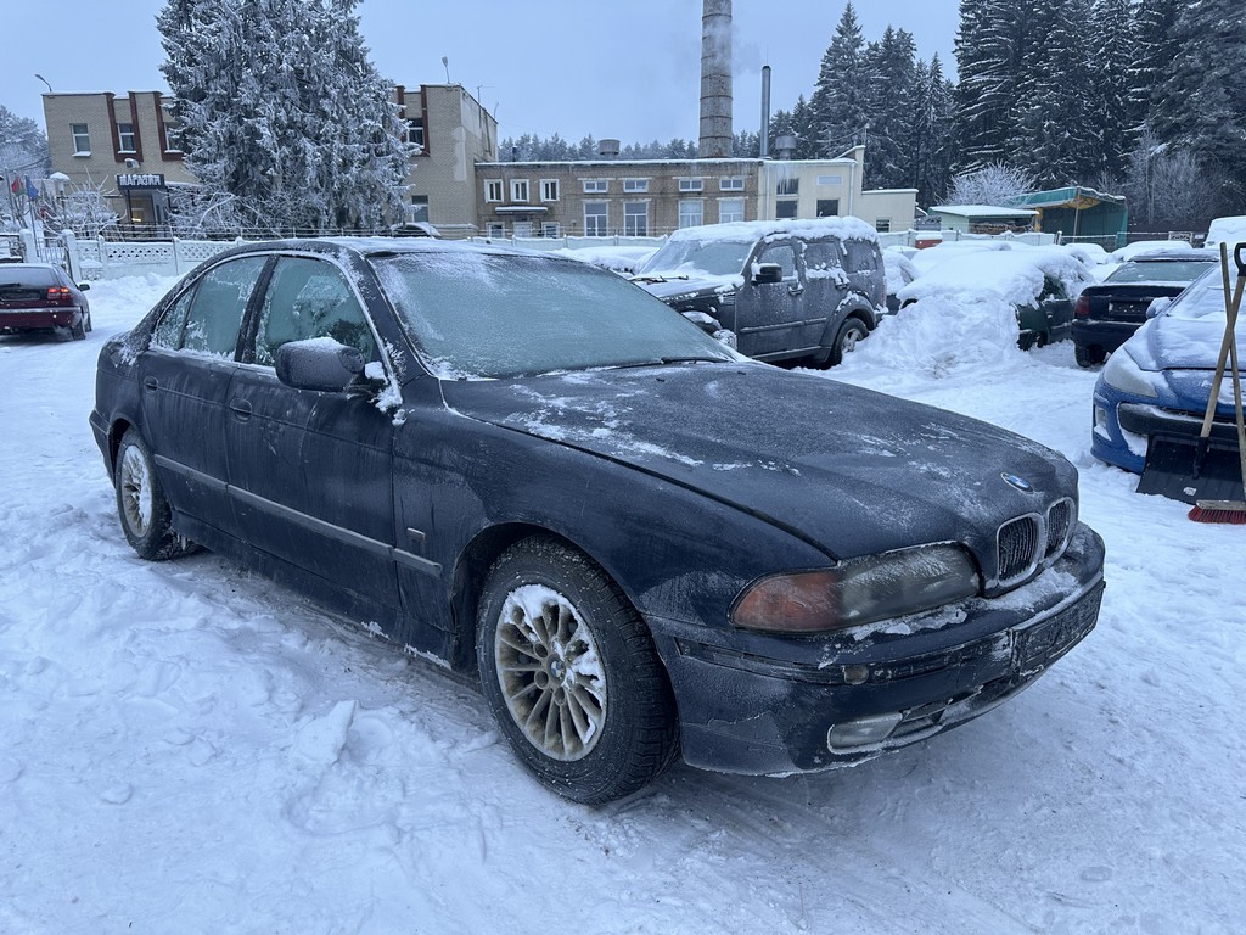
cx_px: 623
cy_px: 468
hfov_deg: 71.6
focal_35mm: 24
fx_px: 864
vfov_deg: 56.8
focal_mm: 6.86
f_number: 1.78
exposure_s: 1/202
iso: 64
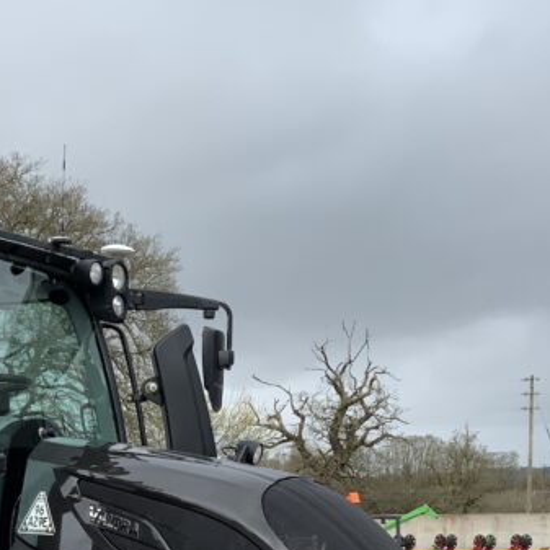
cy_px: 599
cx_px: 142
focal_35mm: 78
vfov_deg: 21.1
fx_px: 1402
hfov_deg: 22.0
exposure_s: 1/674
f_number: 1.8
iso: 16
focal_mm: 3
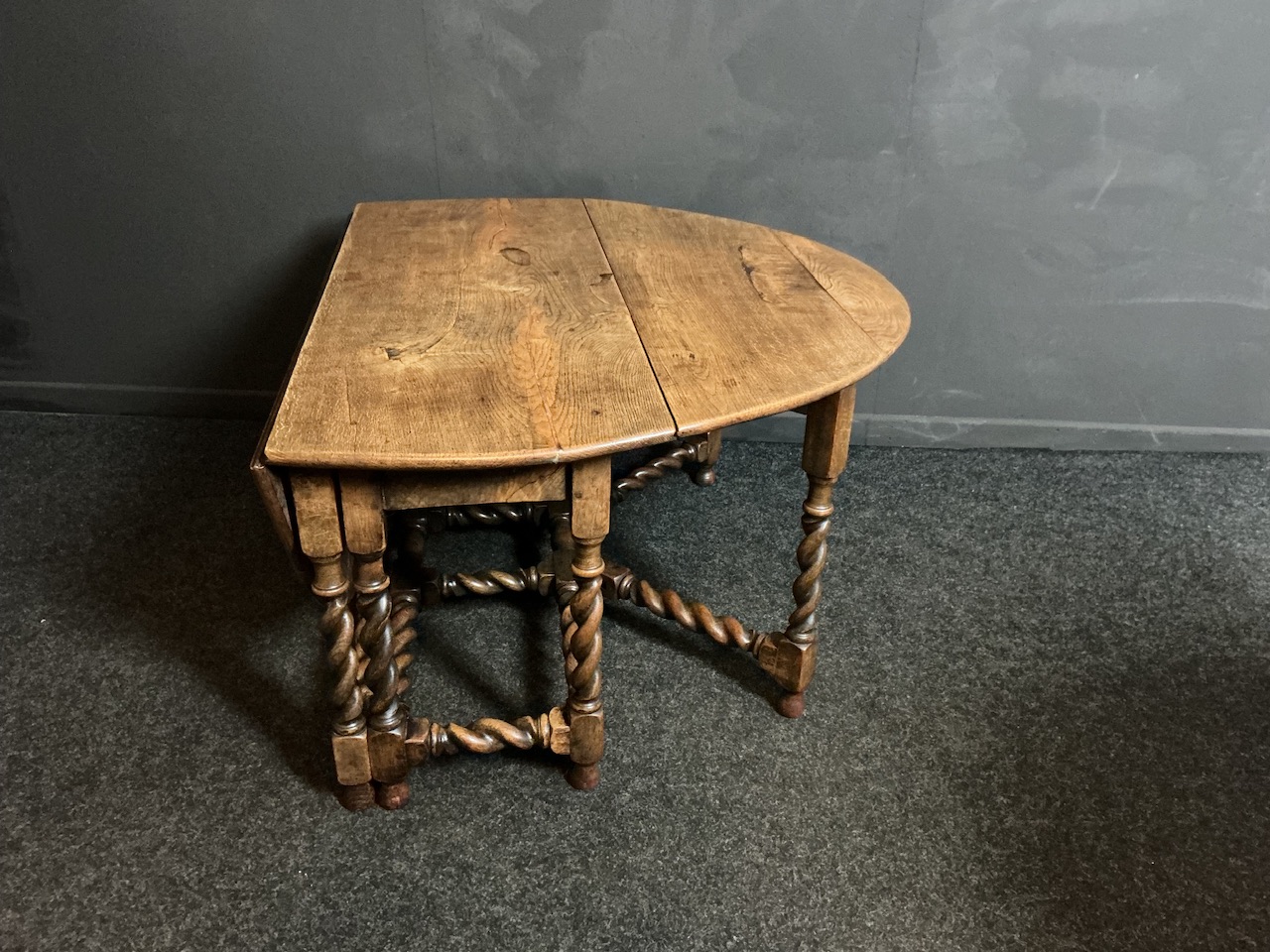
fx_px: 1064
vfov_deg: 48.2
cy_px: 476
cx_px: 635
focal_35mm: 29
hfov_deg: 61.7
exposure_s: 1/25
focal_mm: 3
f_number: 1.8
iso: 500
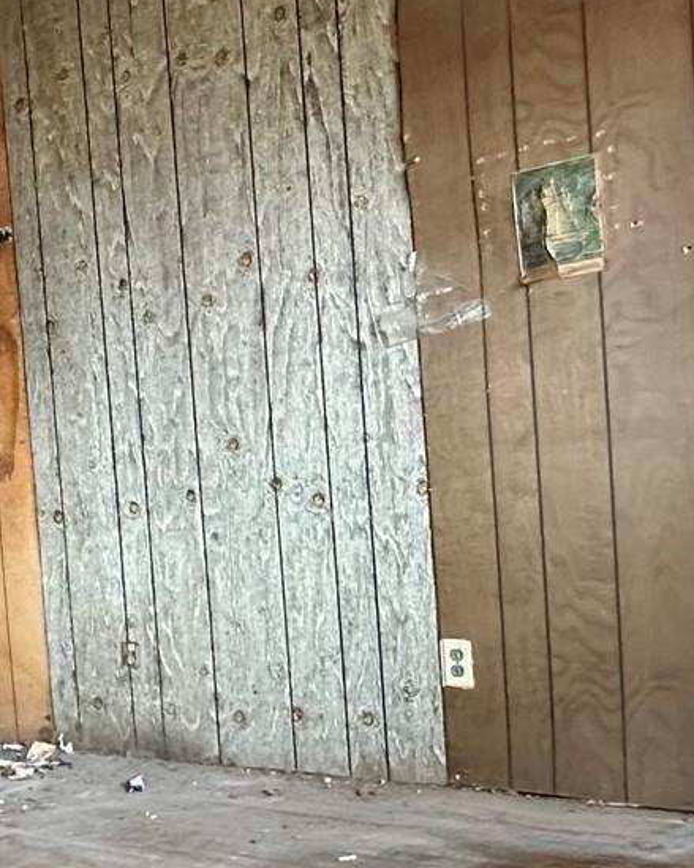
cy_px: 564
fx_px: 1310
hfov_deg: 27.1
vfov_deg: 36.4
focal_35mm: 51
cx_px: -76
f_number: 2.2
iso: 500
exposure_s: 1/60
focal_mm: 2.22
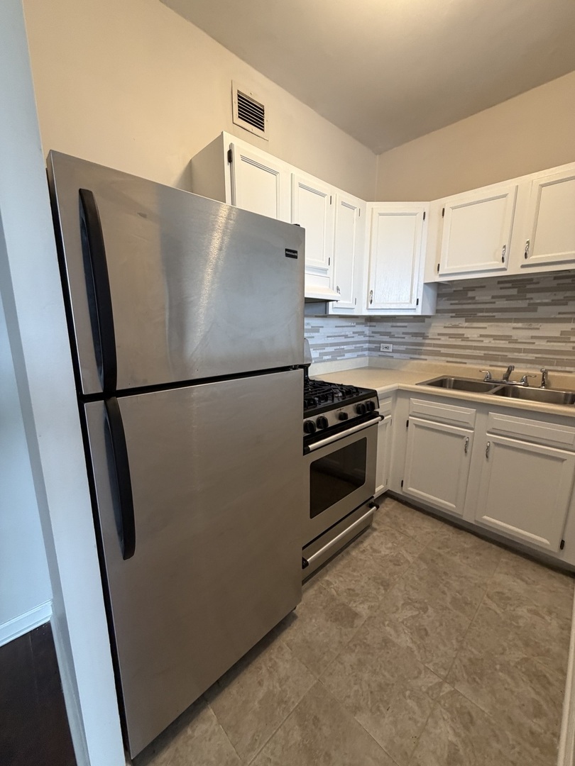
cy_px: 383
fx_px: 310
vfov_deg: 102.1
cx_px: 288
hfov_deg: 85.7
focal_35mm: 14
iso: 250
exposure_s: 1/60
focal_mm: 2.22
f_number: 2.2
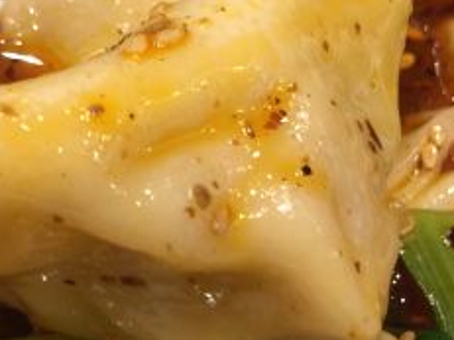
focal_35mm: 88
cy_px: 139
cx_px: 118
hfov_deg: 22.1
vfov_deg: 16.8
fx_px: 1154
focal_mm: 4.15
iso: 64
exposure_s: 1/17
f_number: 2.2
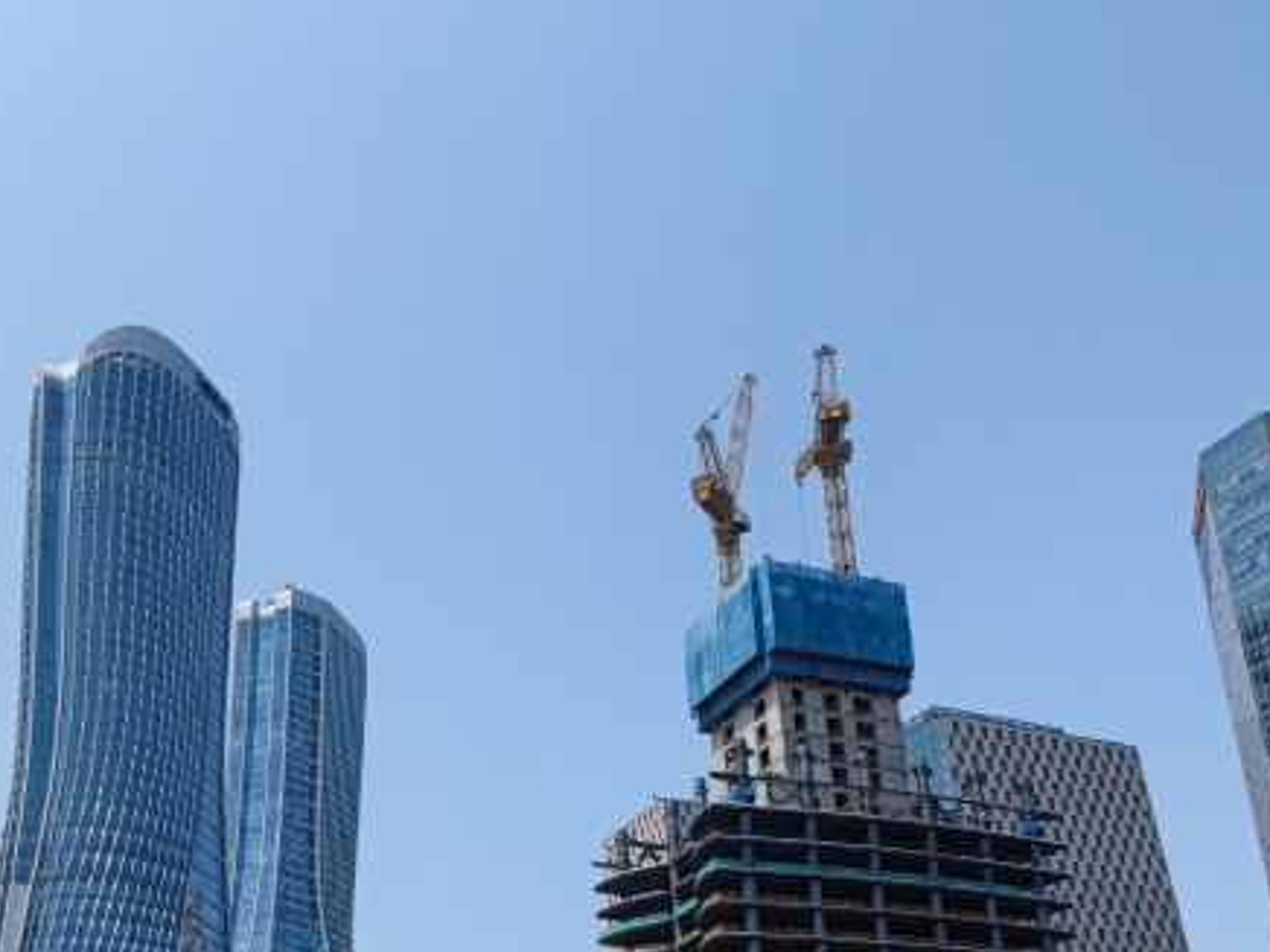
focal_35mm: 33
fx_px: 1211
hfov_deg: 54.7
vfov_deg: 40.0
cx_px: 472
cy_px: 841
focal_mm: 1.95
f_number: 2.2
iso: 50
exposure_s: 1/1121
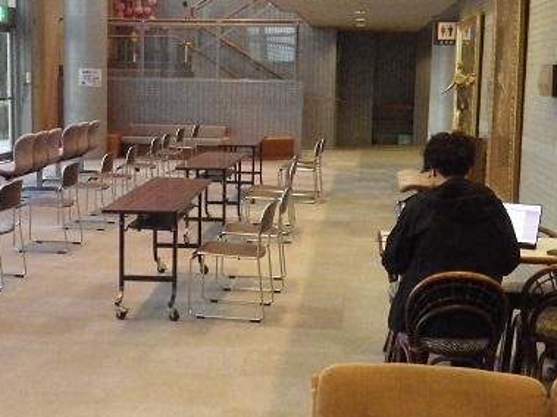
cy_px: 223
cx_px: 223
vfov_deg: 25.2
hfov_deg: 33.1
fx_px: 933
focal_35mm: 58
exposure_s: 1/45
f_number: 3.1
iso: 500
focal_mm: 4
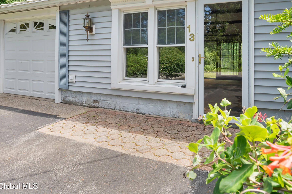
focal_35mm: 23
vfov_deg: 53.6
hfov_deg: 74.8
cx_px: 182
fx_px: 187
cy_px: 59
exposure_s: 1/60
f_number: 9
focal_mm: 16
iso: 250
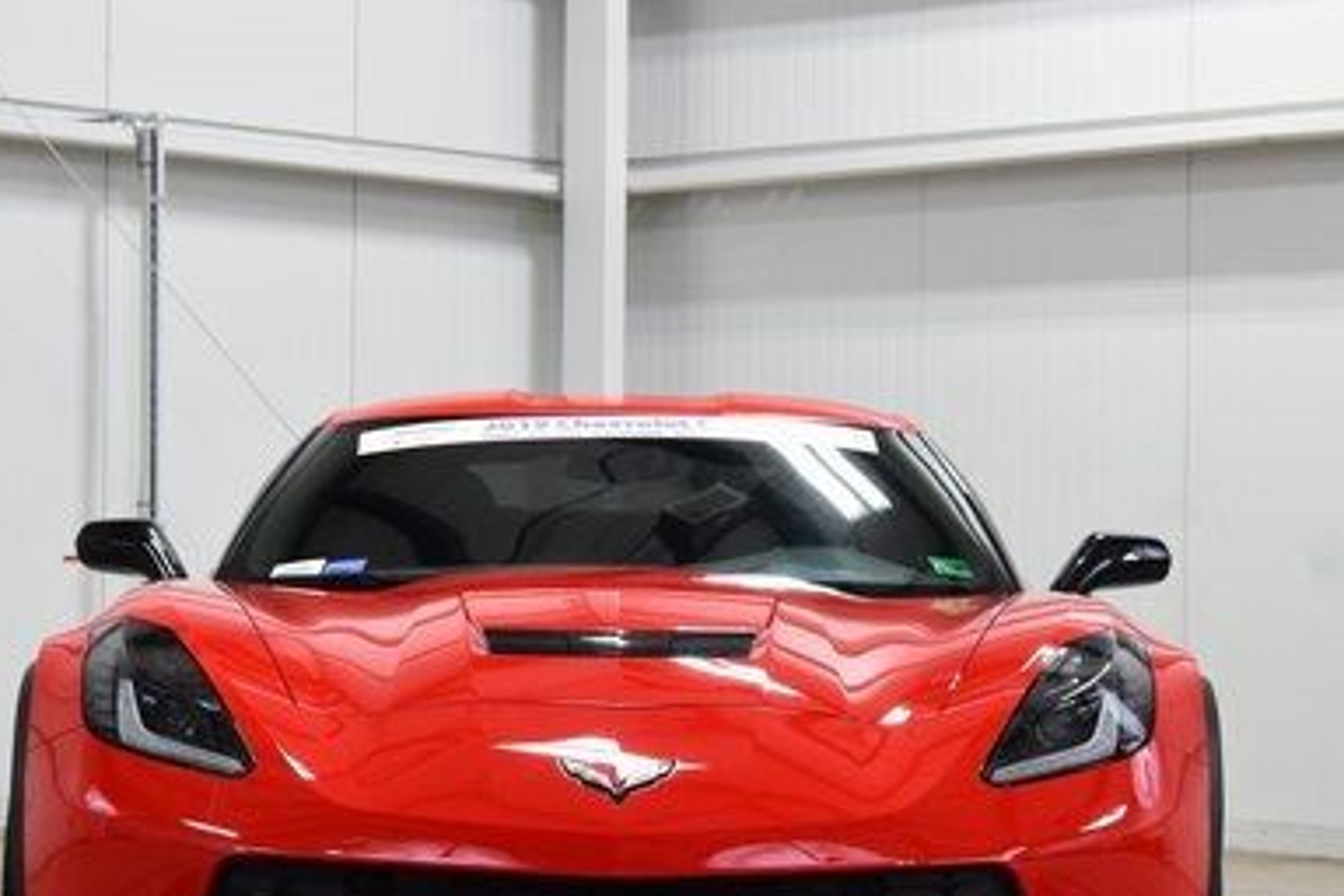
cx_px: 623
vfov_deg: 12.4
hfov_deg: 18.6
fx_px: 4106
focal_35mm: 110
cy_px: 632
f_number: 7.1
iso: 1600
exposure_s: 1/60
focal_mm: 44
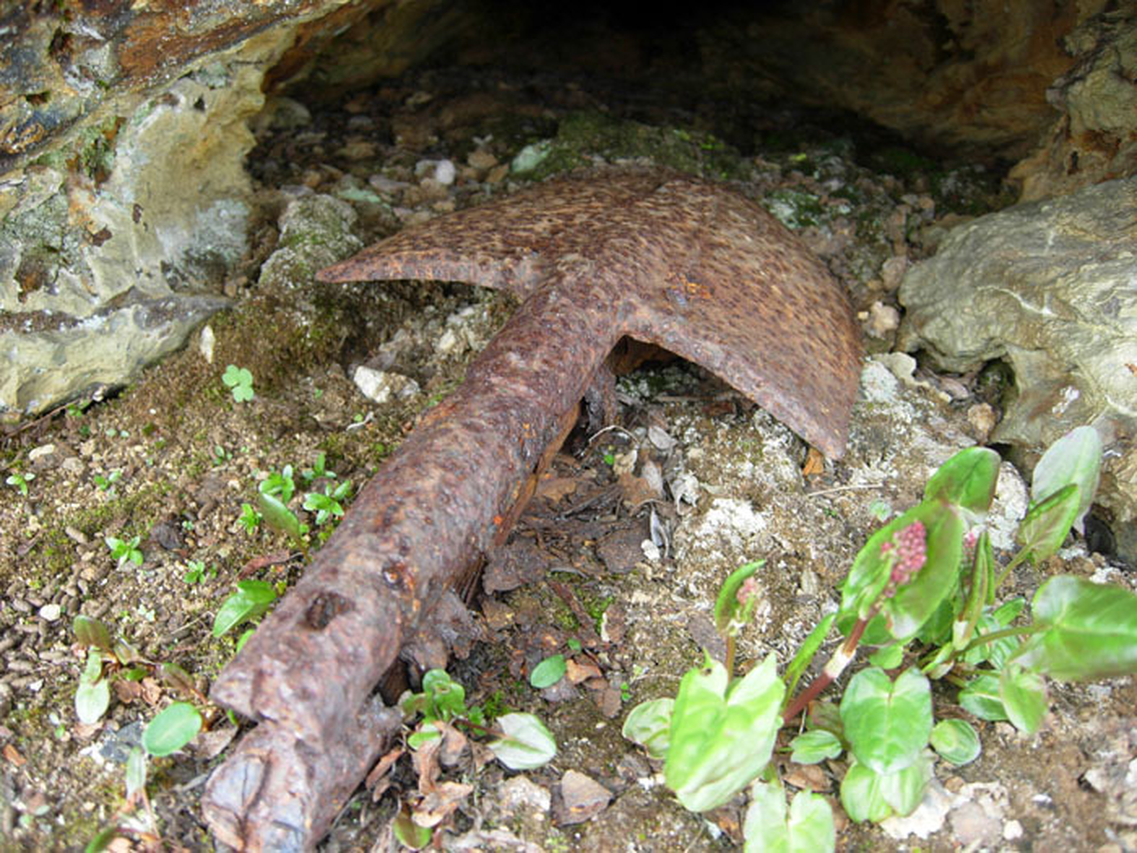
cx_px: 568
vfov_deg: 39.7
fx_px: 1182
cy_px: 426
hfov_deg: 51.4
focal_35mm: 36
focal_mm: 7.5
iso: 50
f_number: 2.7
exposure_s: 1/29.3
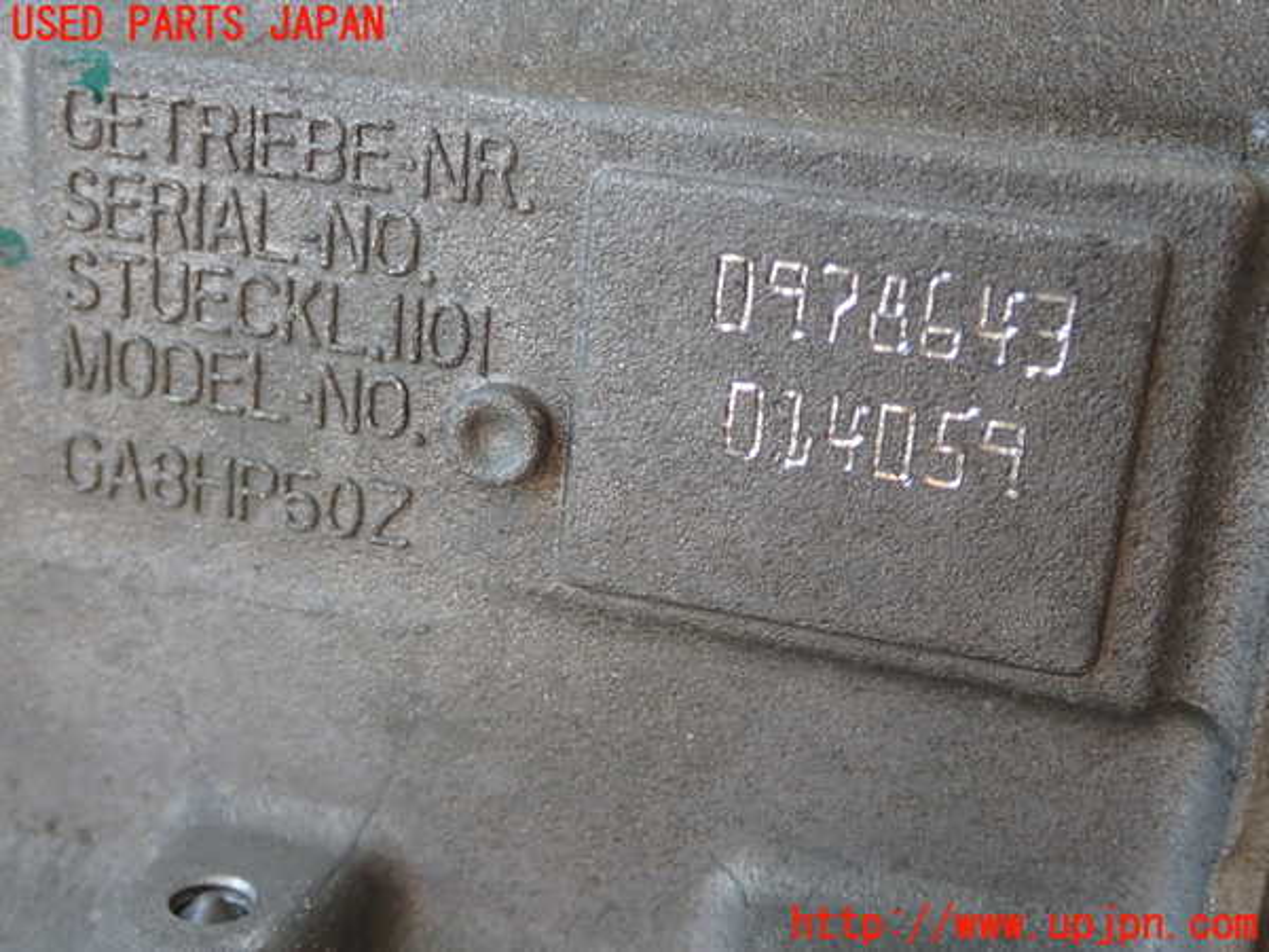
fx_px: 1613
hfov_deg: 42.9
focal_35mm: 44
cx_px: 634
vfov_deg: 32.9
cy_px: 476
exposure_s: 1/125
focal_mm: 7.84
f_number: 2.9
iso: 100
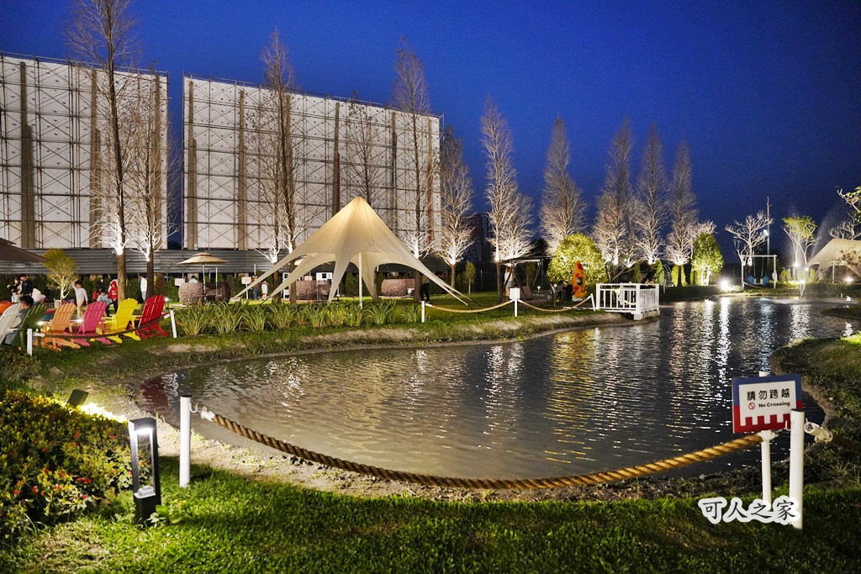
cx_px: 430
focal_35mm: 24
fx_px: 574
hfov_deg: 73.7
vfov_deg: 53.1
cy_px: 287
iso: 3200
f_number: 3.5
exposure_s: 1/50
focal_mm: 24
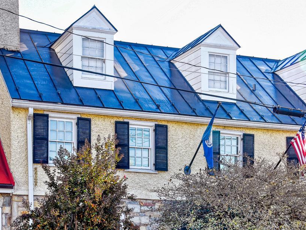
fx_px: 636
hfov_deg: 27.0
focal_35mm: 72
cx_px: 123
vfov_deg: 20.2
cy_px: 178
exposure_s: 1/200
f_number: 7.1
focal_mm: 30
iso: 320
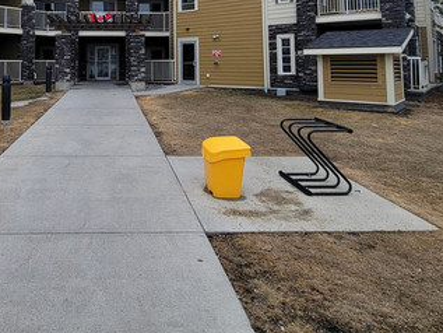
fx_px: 358
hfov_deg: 60.5
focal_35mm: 28
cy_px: 31
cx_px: 119
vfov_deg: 45.0
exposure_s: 1/904
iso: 50
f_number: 2.2
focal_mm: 2.2
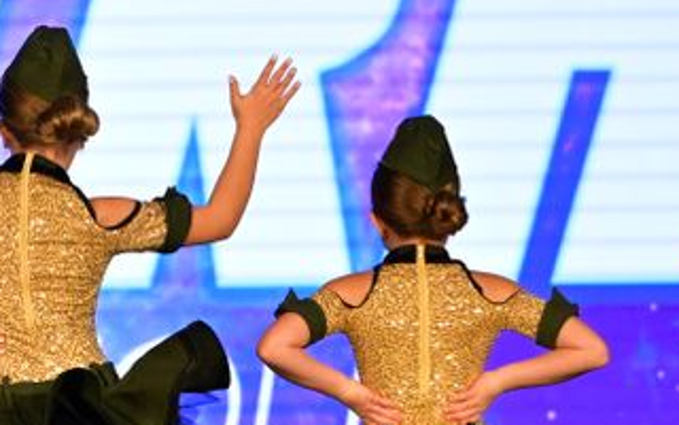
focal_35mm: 359
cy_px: 197
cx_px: -244
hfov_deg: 5.8
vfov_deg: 3.7
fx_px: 6643
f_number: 3.2
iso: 4000
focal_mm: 110
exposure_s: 1/800
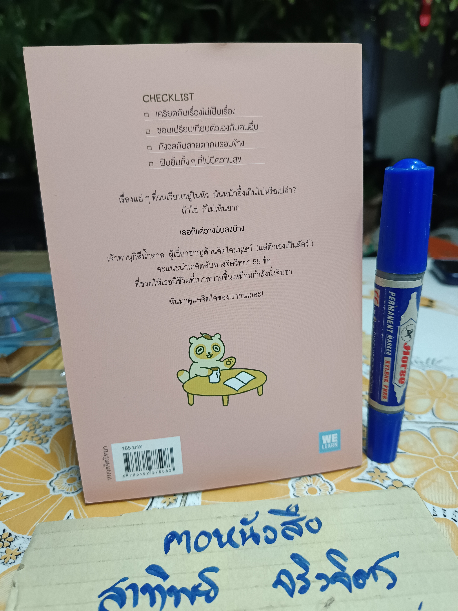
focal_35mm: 24
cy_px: 306
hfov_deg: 56.8
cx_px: 229
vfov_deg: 71.6
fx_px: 423
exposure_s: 1/25
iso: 1446
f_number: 1.7
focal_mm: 5.31
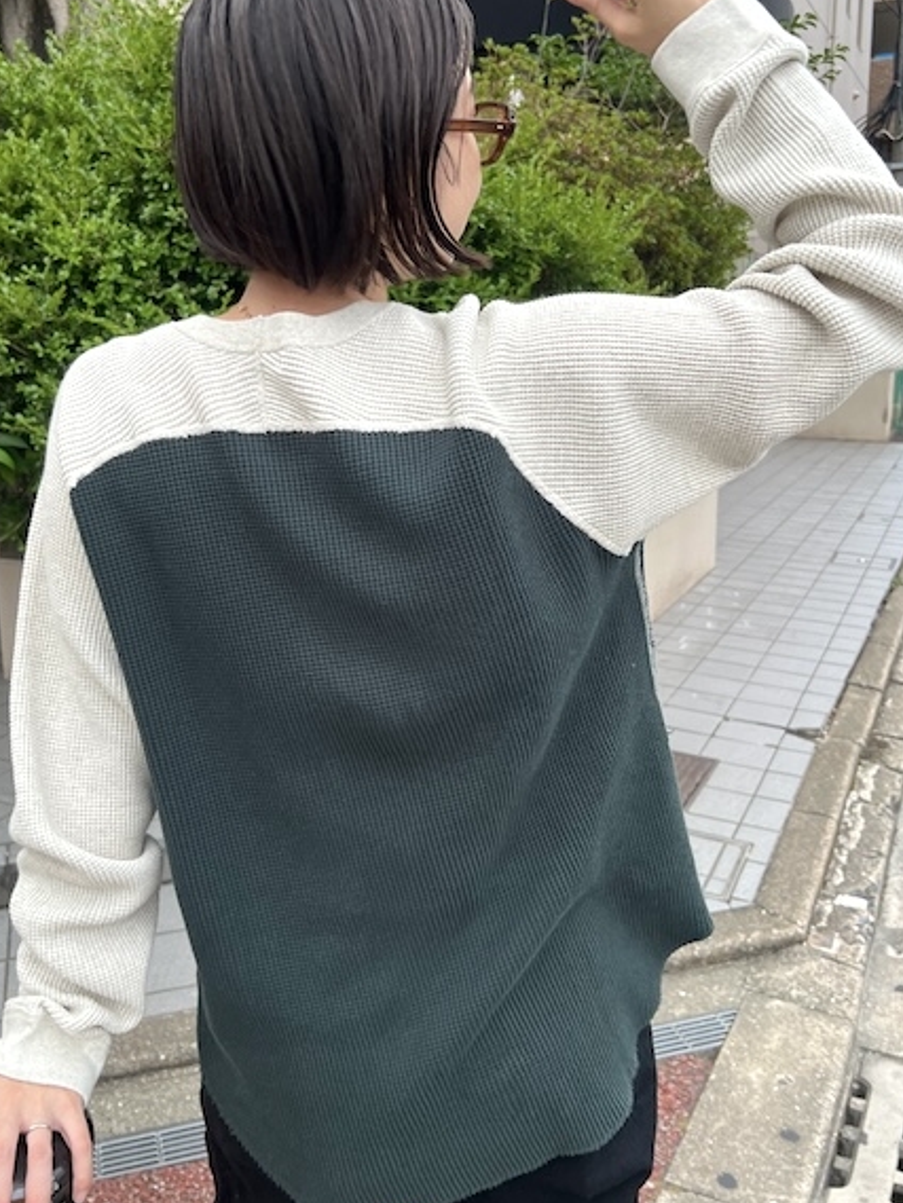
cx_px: 389
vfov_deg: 56.6
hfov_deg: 44.1
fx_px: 1113
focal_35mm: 32
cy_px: 514
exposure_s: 1/151
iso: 32
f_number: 1.5
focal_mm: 5.7
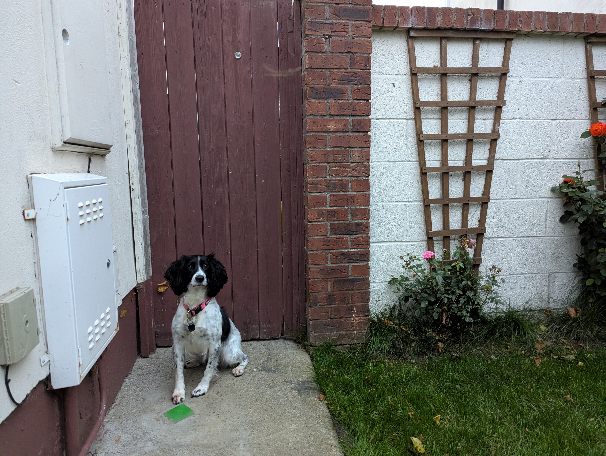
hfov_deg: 71.5
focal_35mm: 24
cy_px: 228
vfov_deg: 56.9
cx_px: 303
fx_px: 421
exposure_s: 1/66.4
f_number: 1.85
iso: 1494
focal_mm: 6.81
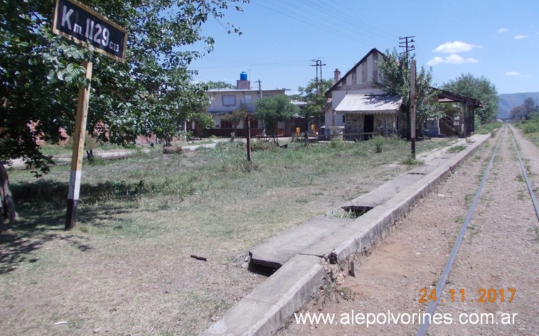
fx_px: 440
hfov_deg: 62.9
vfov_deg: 41.7
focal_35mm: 30
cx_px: 272
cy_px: 140
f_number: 5.4
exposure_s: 1/320
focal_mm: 4
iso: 80
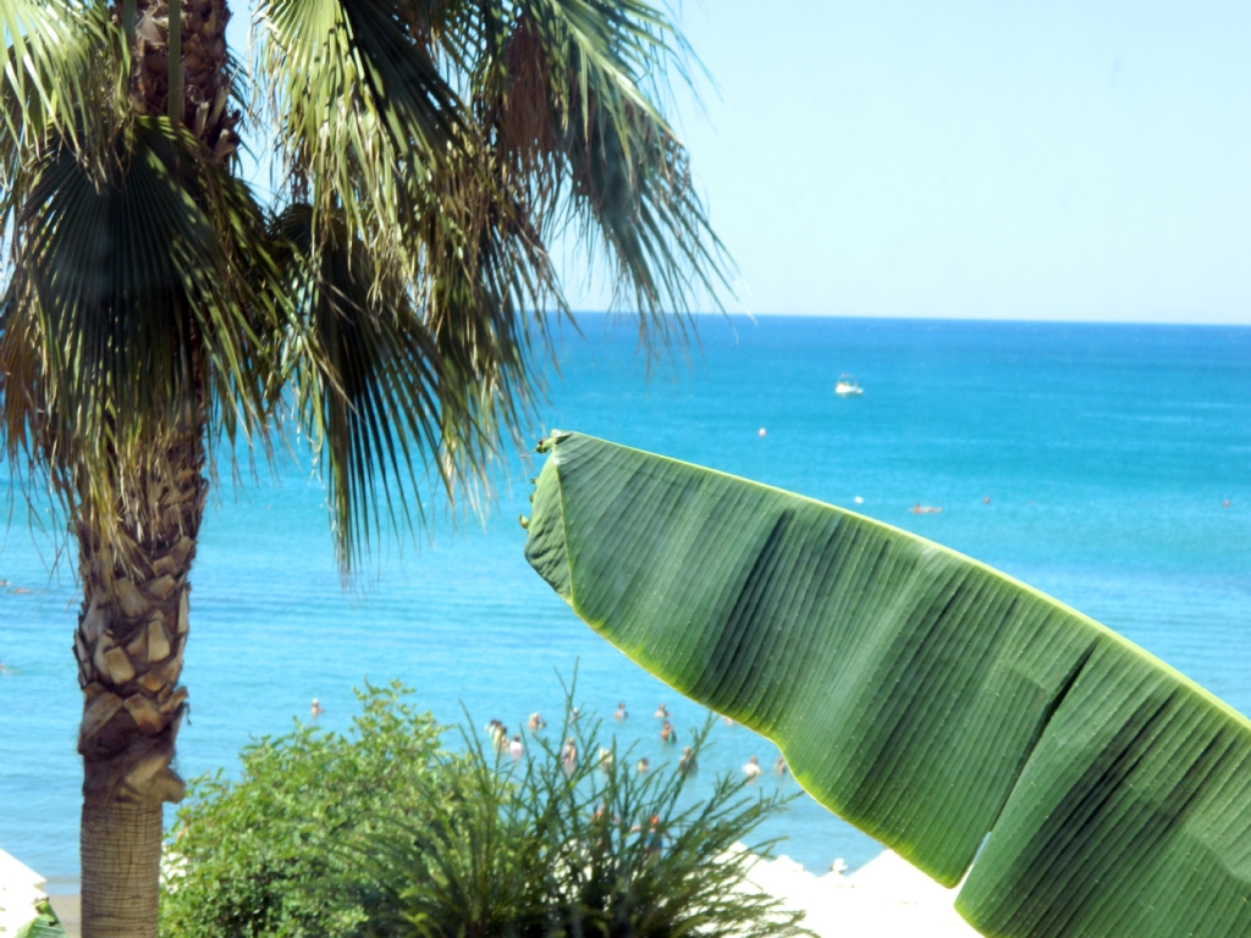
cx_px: 626
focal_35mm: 103
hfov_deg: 19.1
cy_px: 469
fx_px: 3722
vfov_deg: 14.4
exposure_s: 1/200
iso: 80
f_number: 4.5
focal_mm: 18.6
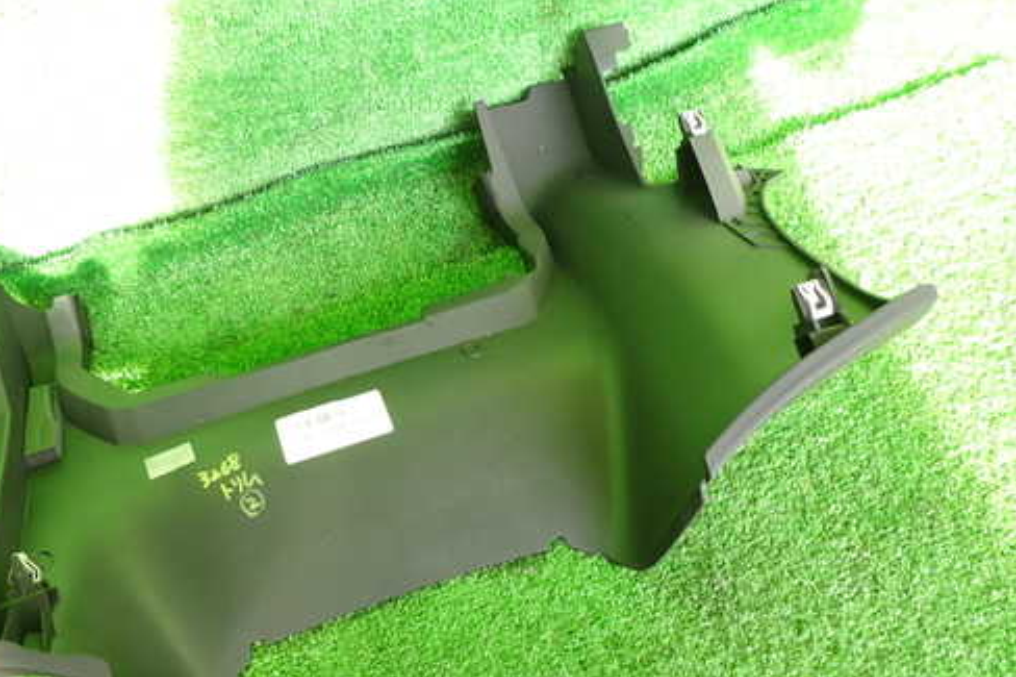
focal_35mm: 32
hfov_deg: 58.2
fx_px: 903
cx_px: 396
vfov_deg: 41.0
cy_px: 381
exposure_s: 1/60
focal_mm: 4.5
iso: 200
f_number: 2
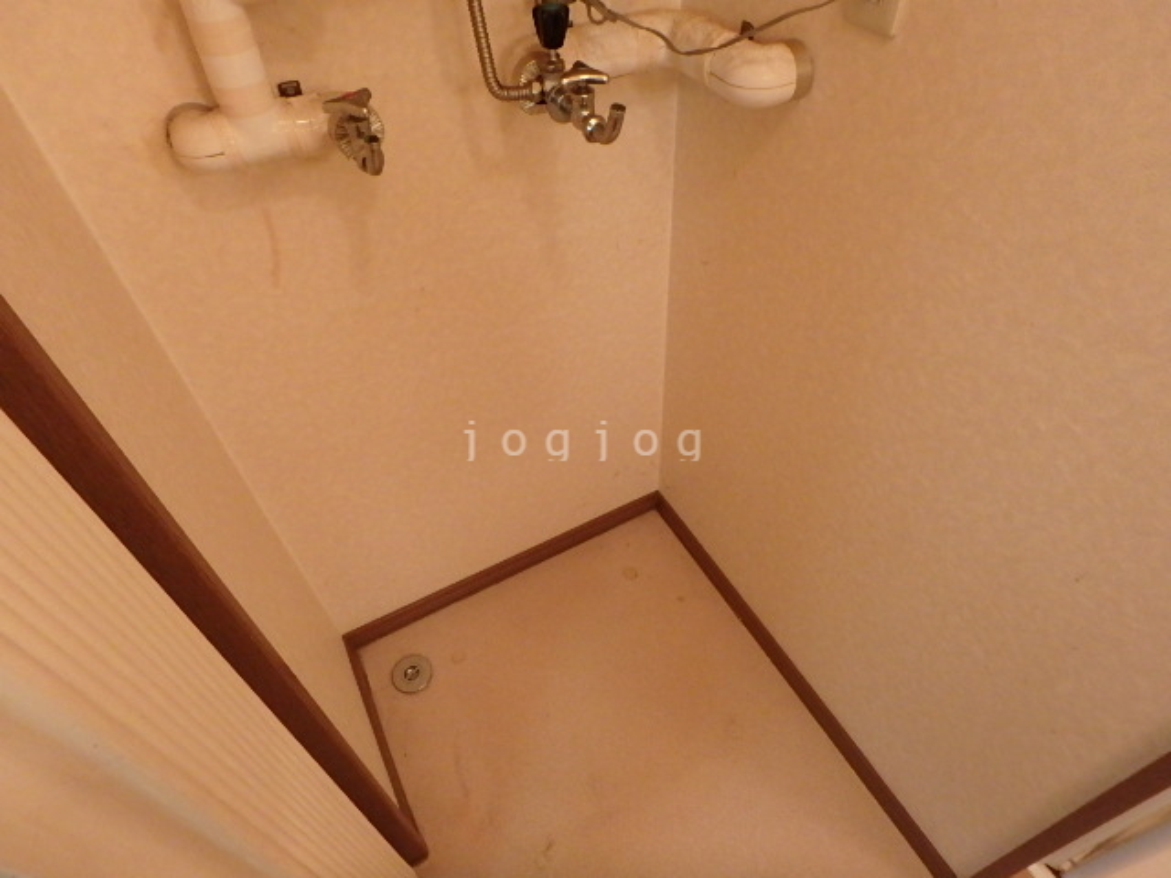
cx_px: 586
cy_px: 439
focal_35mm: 21
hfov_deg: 79.0
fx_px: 710
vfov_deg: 63.4
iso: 640
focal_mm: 3.7
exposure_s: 1/30
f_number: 3.5
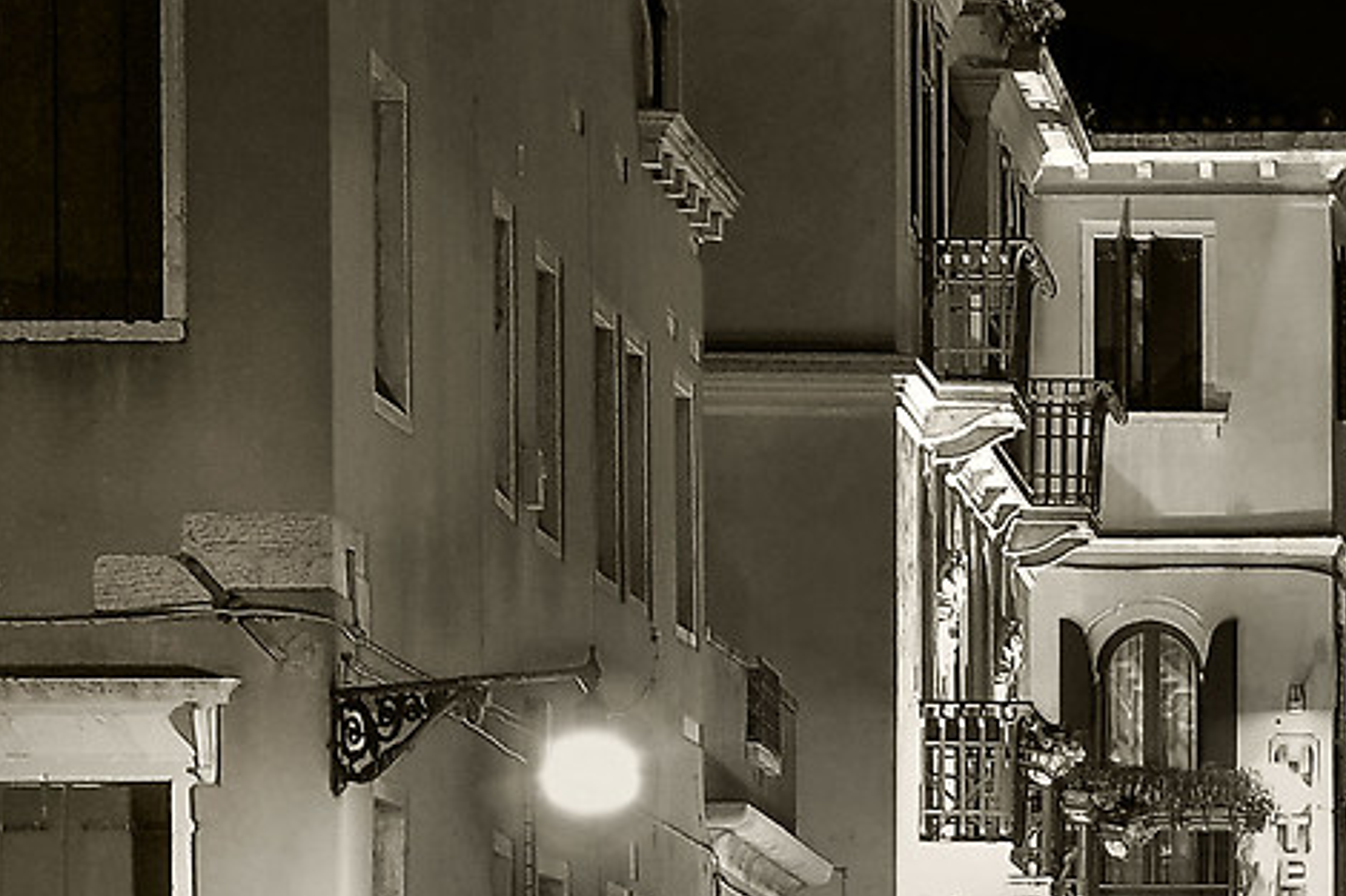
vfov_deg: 5.8
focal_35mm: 230
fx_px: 8596
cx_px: 1821
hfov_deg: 8.8
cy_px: 1729
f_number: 6.4
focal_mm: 30.2
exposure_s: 12
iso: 250
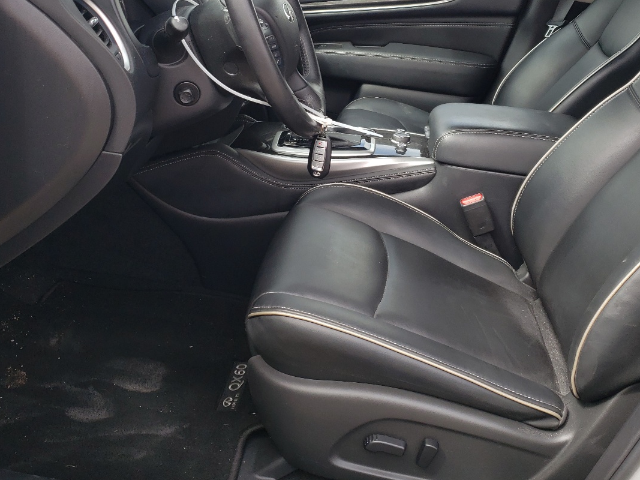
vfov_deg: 36.5
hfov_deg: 47.6
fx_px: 721
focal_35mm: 39
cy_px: 165
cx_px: 378
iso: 50
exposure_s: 1/625
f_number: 1.5
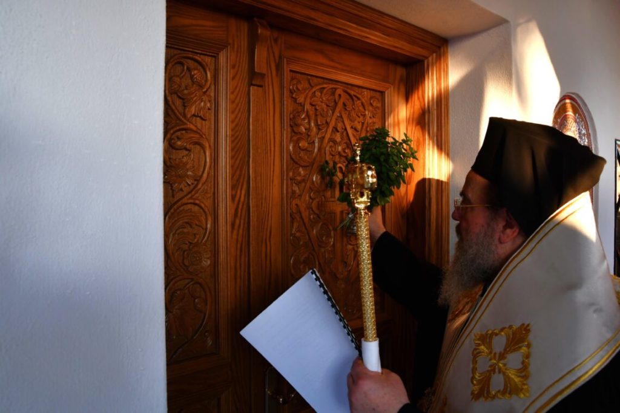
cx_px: 310
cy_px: 206
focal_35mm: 48
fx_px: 827
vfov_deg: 28.1
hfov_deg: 41.1
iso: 400
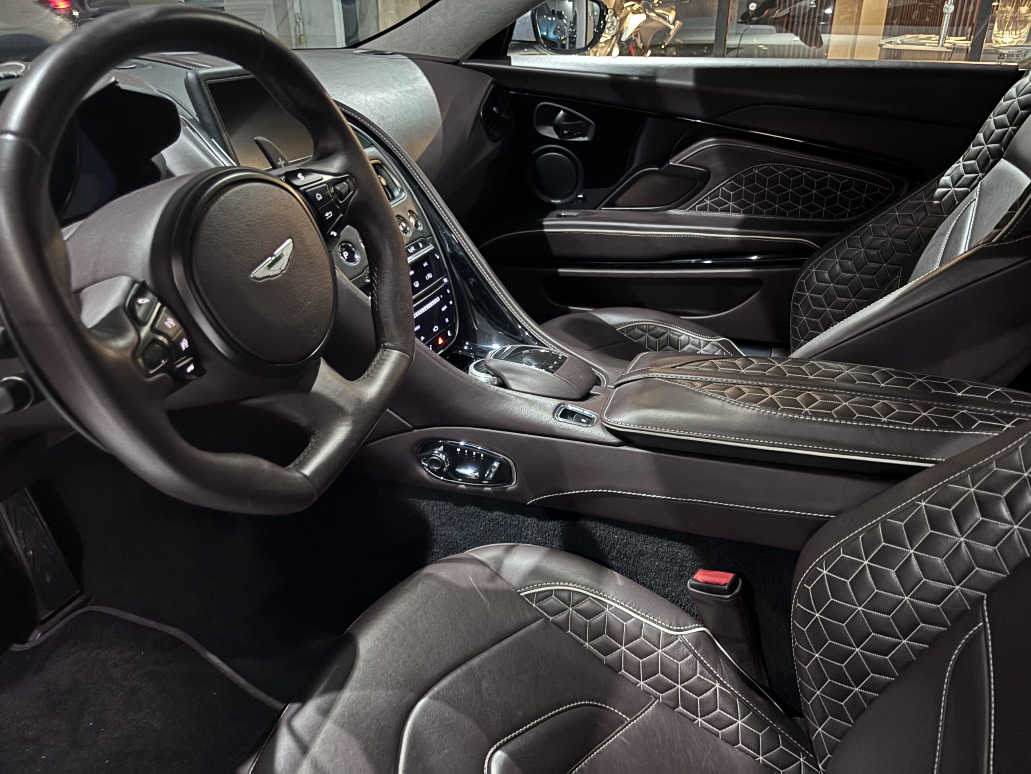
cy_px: 387
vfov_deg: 53.1
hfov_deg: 67.3
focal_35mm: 26
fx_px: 774
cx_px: 516
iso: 640
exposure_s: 1/14
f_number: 1.6
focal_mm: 5.96
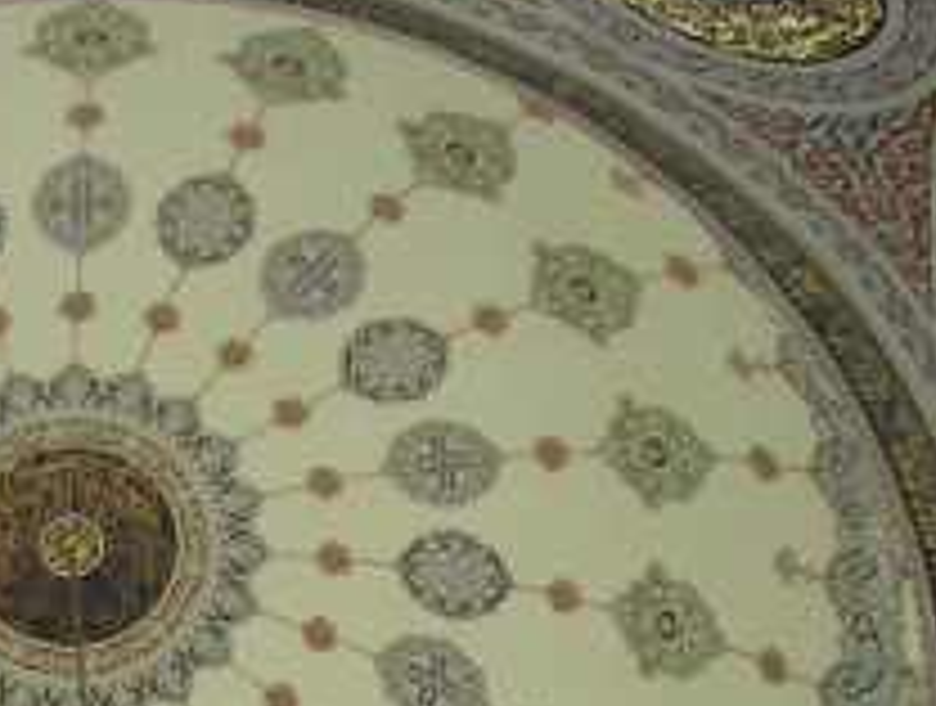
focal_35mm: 95
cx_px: 99
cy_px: 861
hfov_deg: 20.2
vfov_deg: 15.1
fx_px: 2575
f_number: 2.8
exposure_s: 1/15
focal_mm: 6
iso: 100
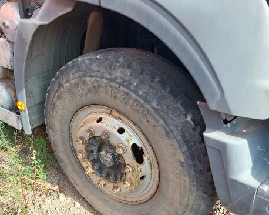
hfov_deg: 55.4
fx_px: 255
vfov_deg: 45.8
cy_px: 111
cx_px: 112
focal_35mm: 32
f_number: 1.8
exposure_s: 1/227
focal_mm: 5.23
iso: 25
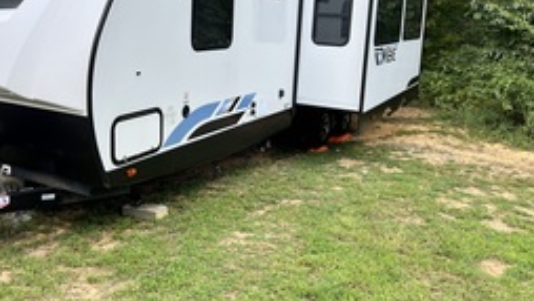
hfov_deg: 51.2
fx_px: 552
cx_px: 208
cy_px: 100
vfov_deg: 30.2
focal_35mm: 39
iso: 50
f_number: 1.5
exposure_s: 1/917
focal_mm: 5.7
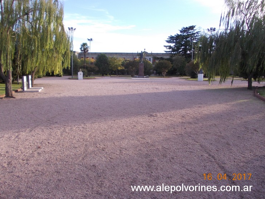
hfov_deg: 61.6
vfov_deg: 48.3
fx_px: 222
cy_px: 98
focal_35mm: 29
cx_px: 128
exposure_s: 1/320
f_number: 2.7
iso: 80
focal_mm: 4
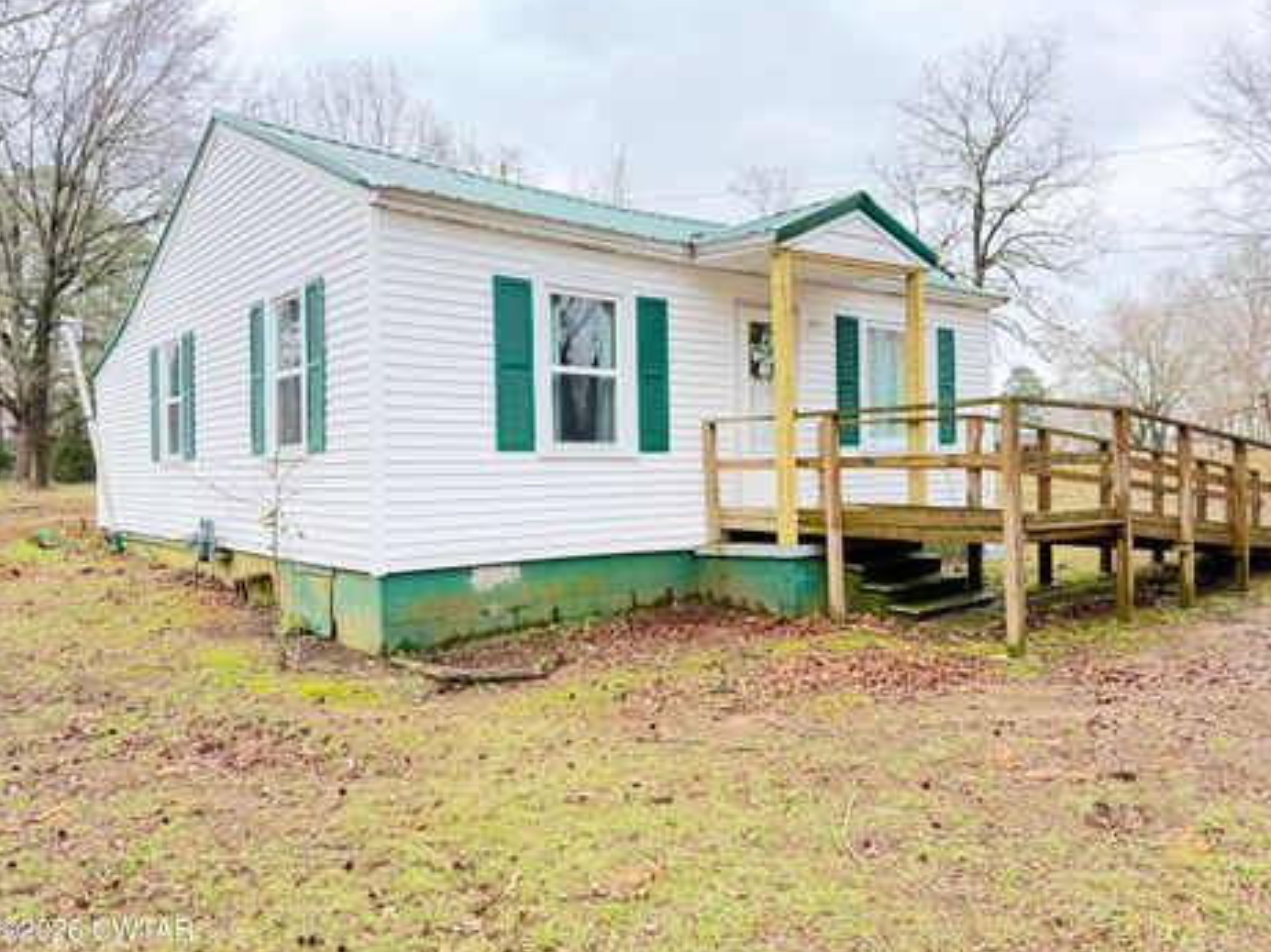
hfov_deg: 67.2
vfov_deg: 53.0
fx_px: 954
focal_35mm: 26
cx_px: 682
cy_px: 461
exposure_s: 1/95
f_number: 1.78
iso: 200
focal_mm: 6.76
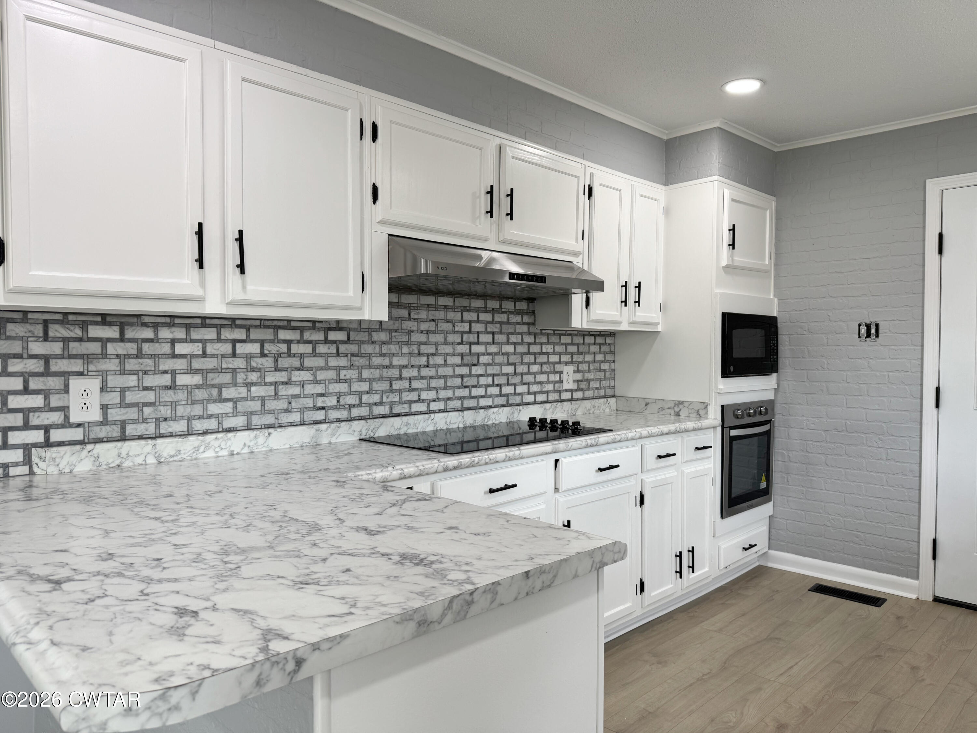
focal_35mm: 24
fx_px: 677
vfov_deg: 56.8
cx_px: 488
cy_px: 366
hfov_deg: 71.6
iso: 100
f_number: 1.78
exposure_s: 1/120
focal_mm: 6.76
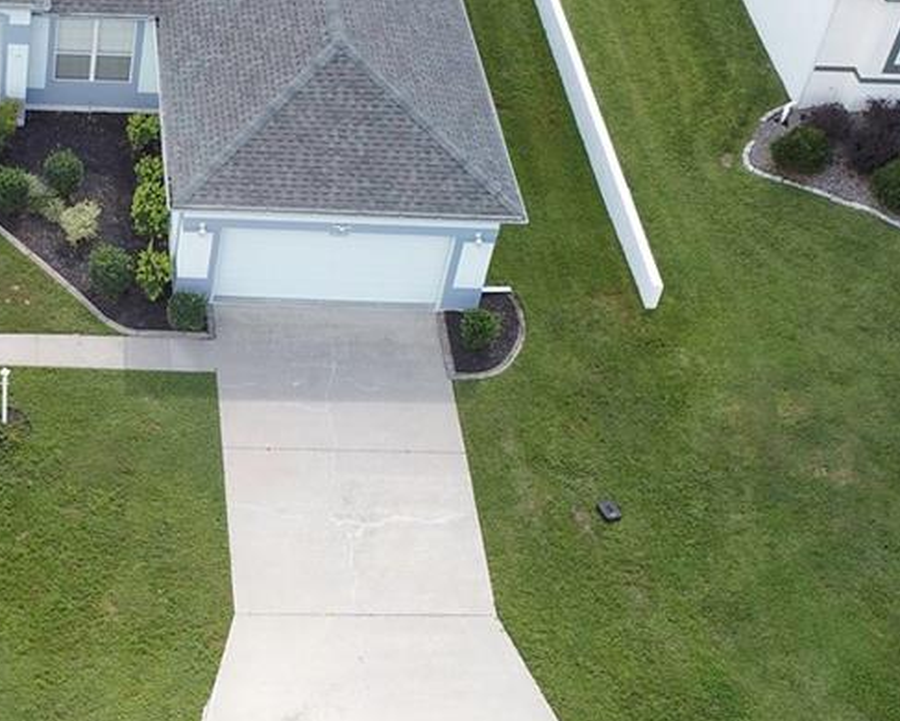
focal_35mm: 74
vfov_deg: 20.6
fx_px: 1972
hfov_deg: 24.2
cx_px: -59
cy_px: 214
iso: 100
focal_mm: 8.8
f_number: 3.2
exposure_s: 1/30
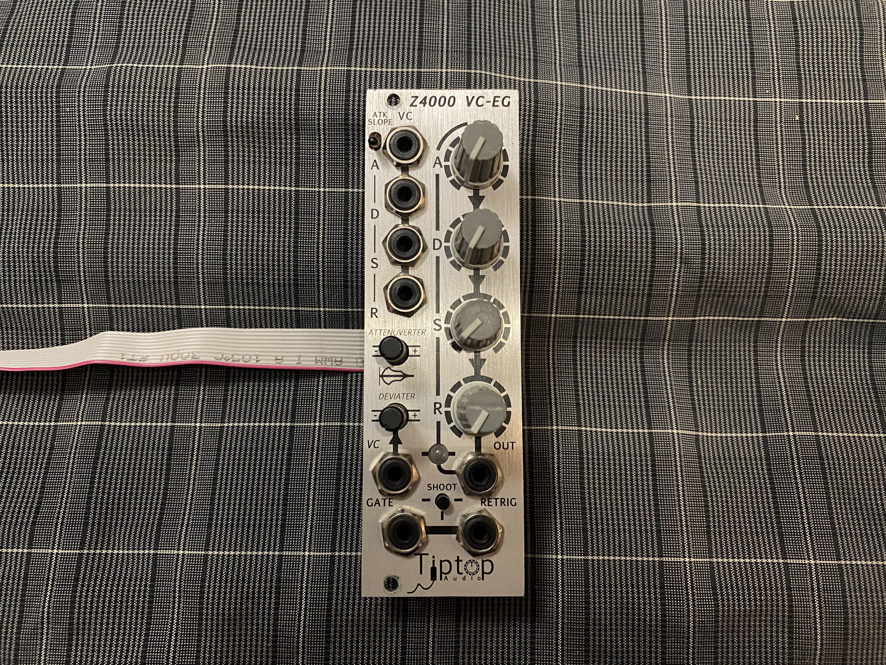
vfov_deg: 53.1
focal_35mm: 26
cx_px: 443
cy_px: 332
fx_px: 665
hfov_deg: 67.3
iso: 640
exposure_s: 1/24
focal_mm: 4.25
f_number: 1.8
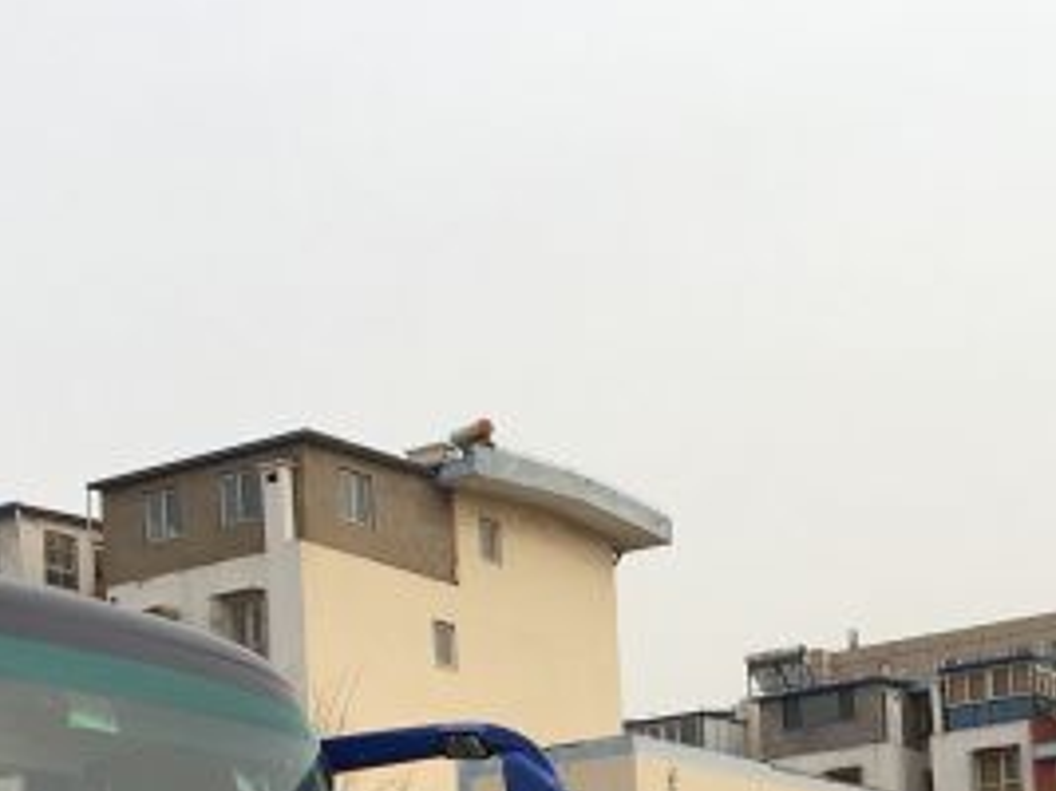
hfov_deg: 25.5
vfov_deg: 18.6
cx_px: 736
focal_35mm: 76
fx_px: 2317
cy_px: 880
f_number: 2.2
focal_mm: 4.15
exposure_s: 1/1709
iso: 25
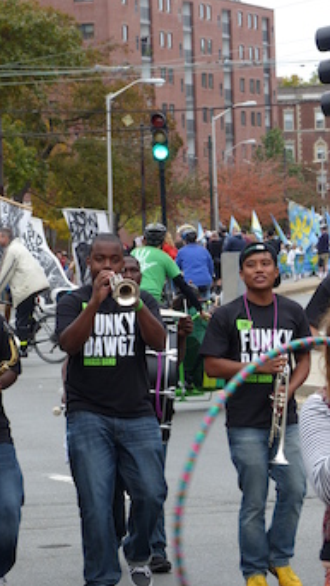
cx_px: 121
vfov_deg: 10.2
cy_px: 270
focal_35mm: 212
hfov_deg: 5.7
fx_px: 3297
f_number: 4
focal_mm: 30.1
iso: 100
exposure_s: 1/250
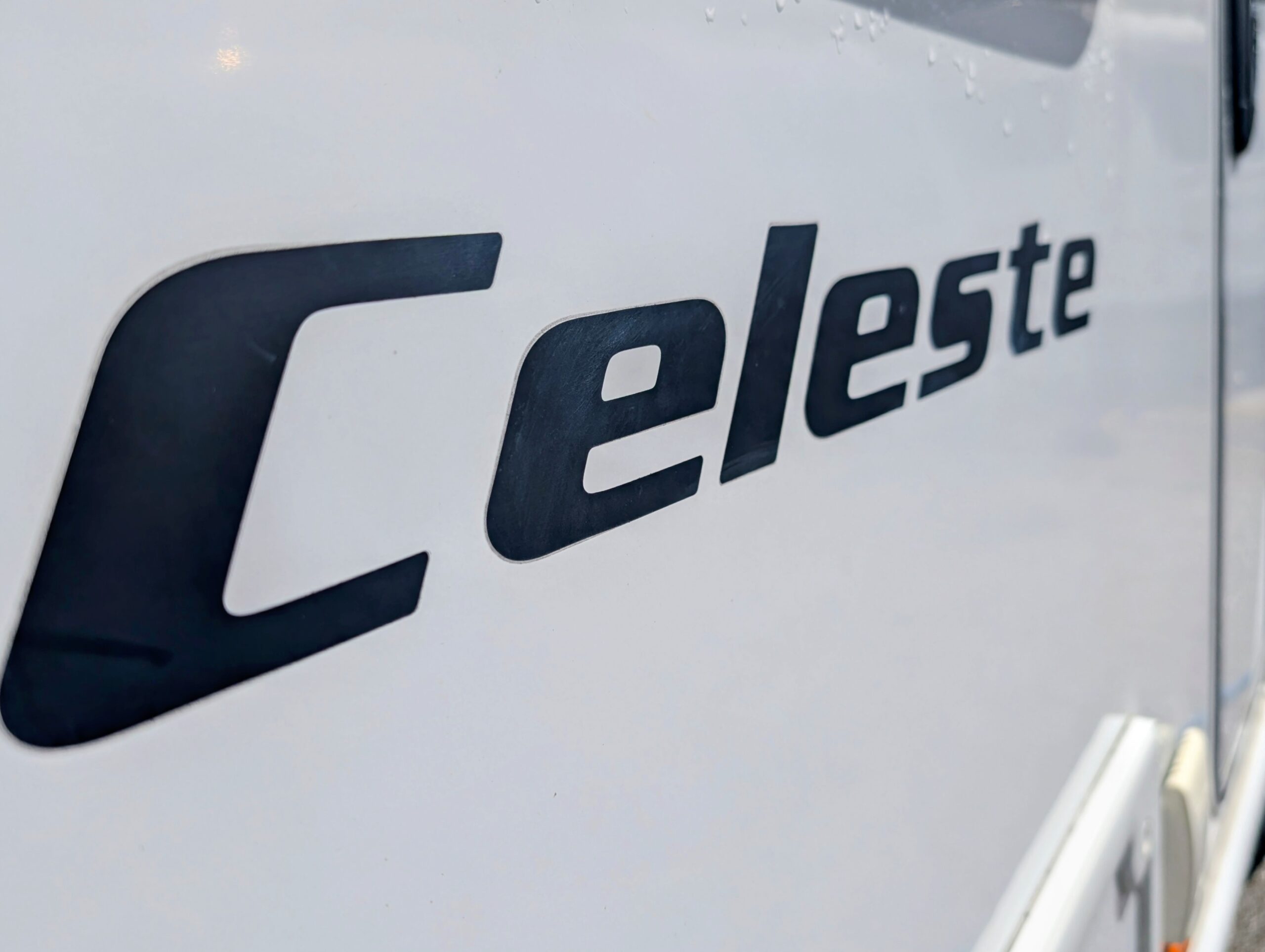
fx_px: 878
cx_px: 632
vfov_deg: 56.9
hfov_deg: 71.5
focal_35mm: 24
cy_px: 476
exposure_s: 1/2481
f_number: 1.68
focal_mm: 6.9
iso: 21
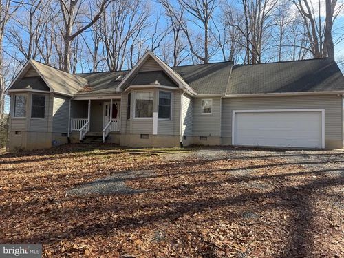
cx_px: 172
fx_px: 239
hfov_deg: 71.6
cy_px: 129
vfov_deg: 56.8
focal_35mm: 24
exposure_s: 1/1292
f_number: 1.78
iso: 80
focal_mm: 6.76
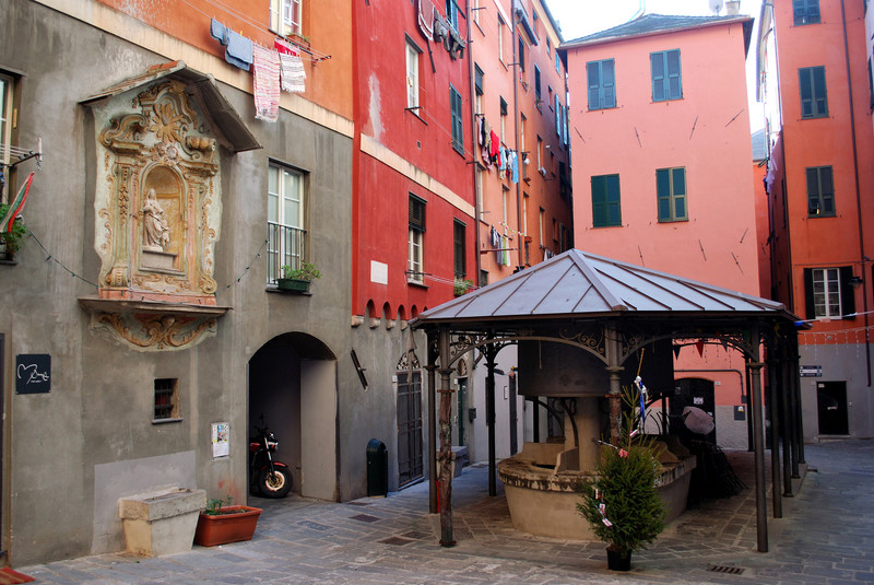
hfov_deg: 61.9
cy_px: 292
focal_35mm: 30
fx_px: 729
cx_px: 437
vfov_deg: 43.7
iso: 200
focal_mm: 20
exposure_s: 1/125
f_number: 4
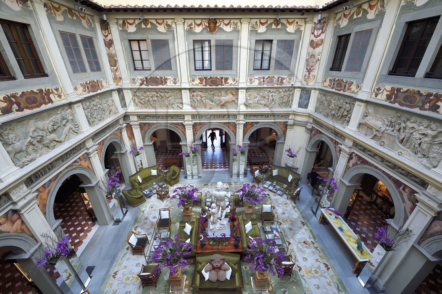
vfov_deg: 81.1
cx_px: 221
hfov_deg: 104.3
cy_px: 147
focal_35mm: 14
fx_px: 172
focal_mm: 14
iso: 200
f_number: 8
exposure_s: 1/30
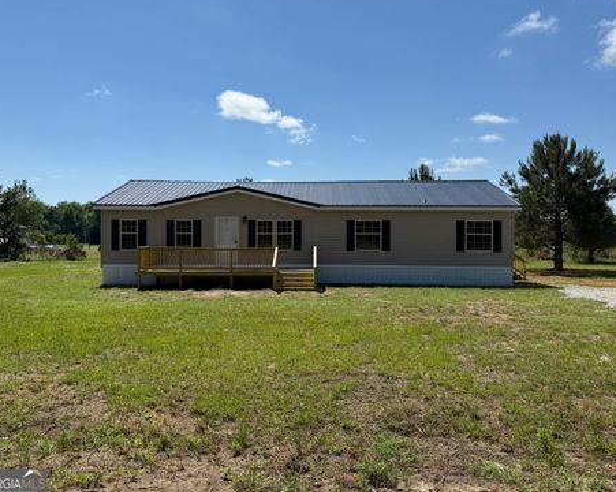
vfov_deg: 54.9
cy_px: 238
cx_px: 311
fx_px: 474
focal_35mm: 26
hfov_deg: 66.1
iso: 80
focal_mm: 6.76
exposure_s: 1/6711
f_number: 1.78
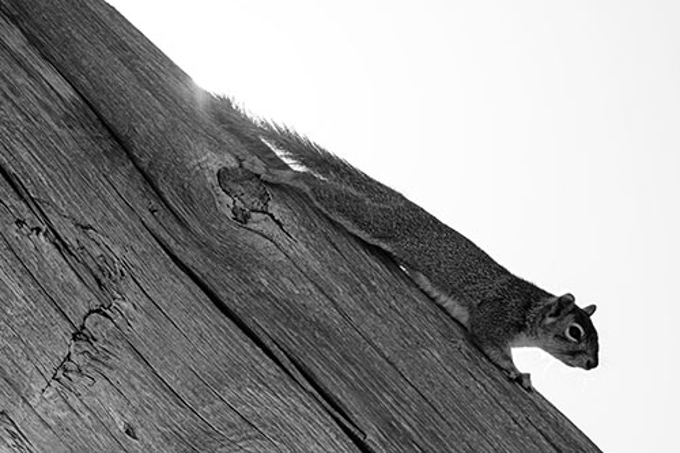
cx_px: 340
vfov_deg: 4.6
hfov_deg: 6.9
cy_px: 226
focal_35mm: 300
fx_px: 5664
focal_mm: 300
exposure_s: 1/2000
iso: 800
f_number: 11
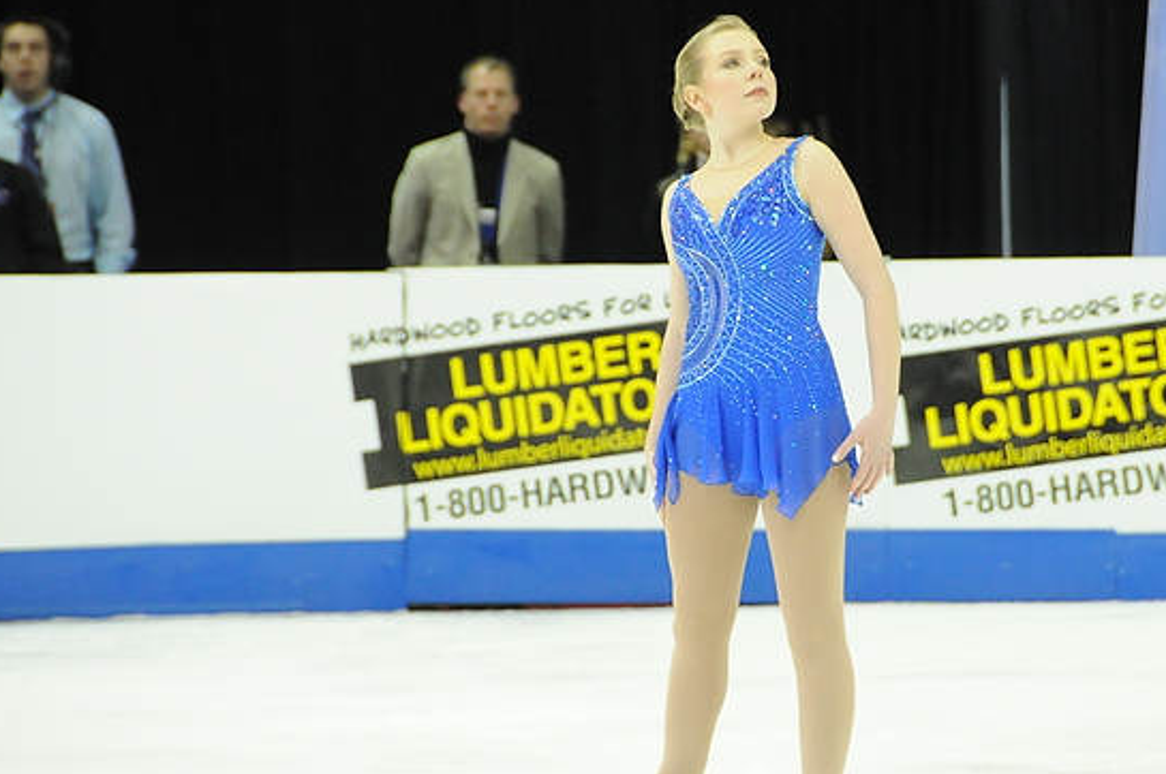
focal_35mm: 440
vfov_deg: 3.1
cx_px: 723
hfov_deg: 4.7
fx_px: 14234
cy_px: 320
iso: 3200
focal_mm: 200
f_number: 5.6
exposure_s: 1/400
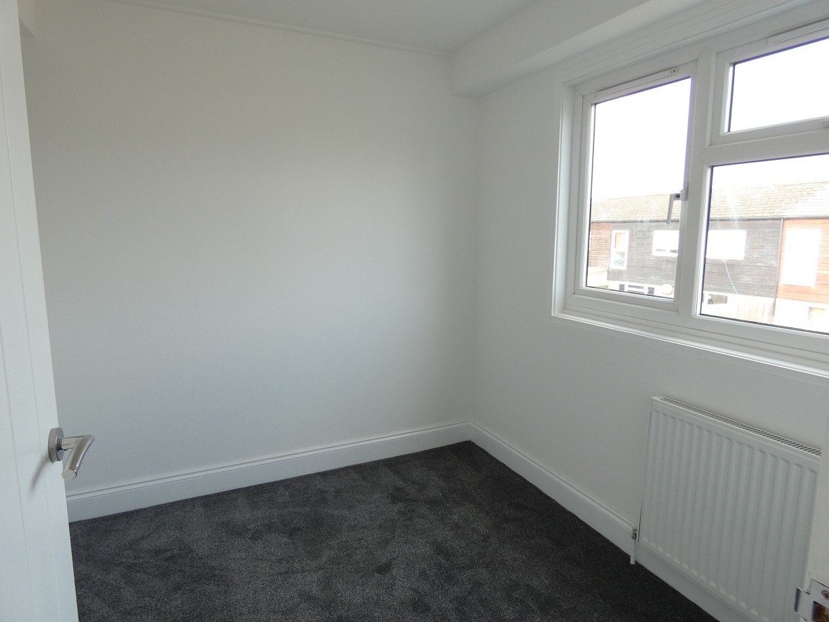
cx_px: 414
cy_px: 311
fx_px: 479
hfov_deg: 81.7
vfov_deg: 66.0
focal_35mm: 20
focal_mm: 3.6
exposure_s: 1/60
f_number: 2.8
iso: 80
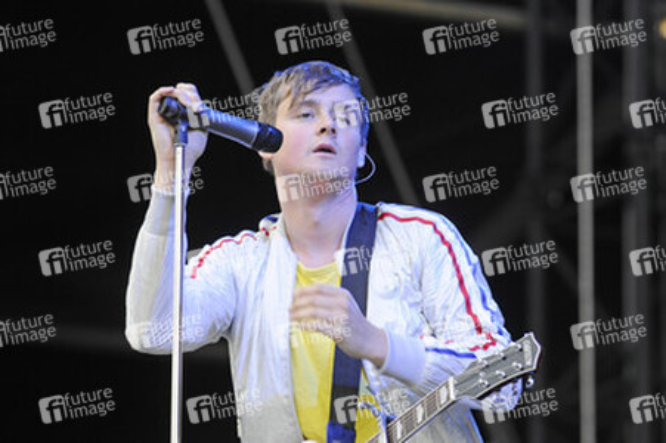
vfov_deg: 4.6
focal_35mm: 300
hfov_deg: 6.9
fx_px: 5546
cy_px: 222
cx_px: 333
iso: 640
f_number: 4
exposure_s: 1/250
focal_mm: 200
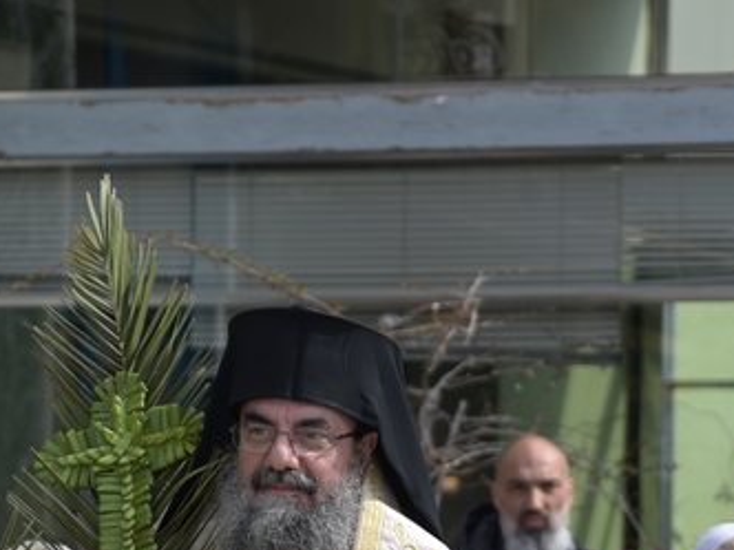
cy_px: 572
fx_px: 5746
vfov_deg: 5.5
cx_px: 787
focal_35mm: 271
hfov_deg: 7.3
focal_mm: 110
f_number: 5
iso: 160
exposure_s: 1/500
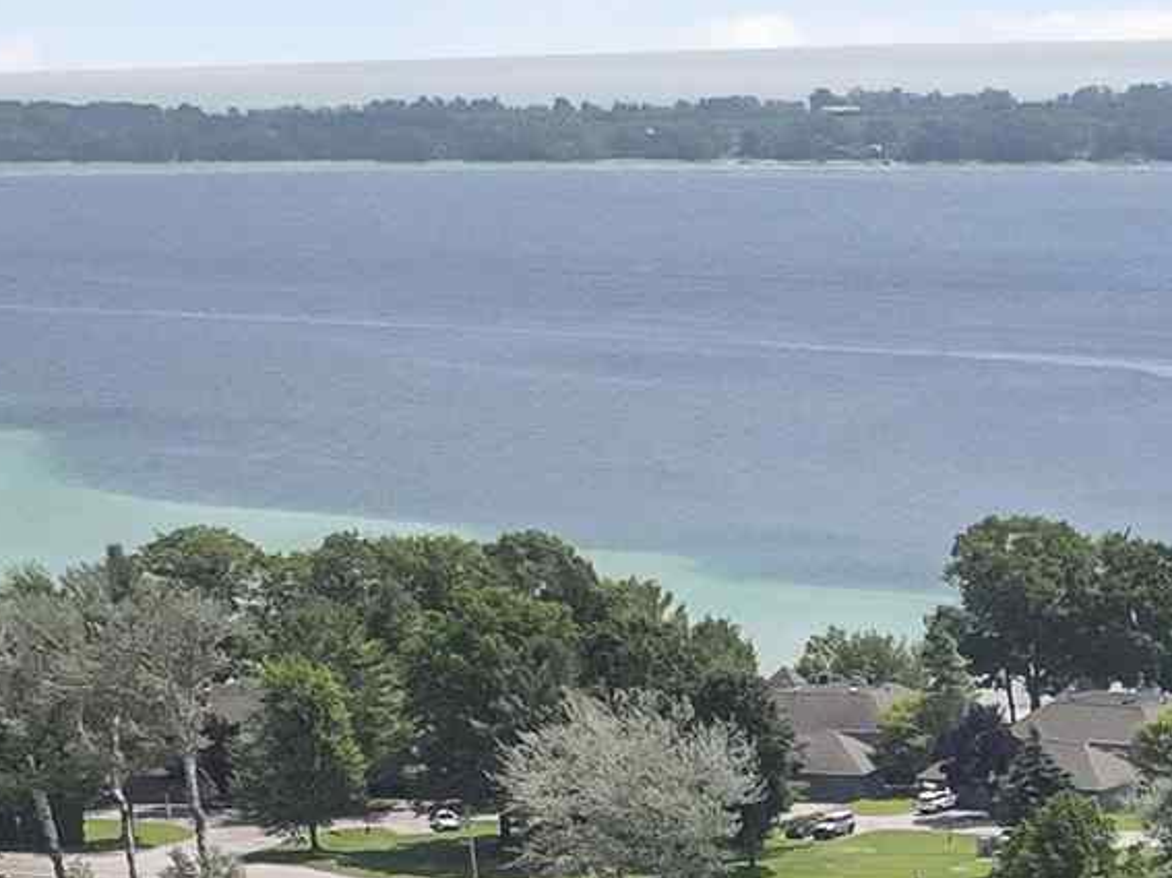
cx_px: 1554
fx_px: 4401
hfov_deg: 14.5
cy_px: 1809
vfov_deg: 10.4
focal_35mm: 130
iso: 800
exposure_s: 1/80
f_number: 3.5
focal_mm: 12.29
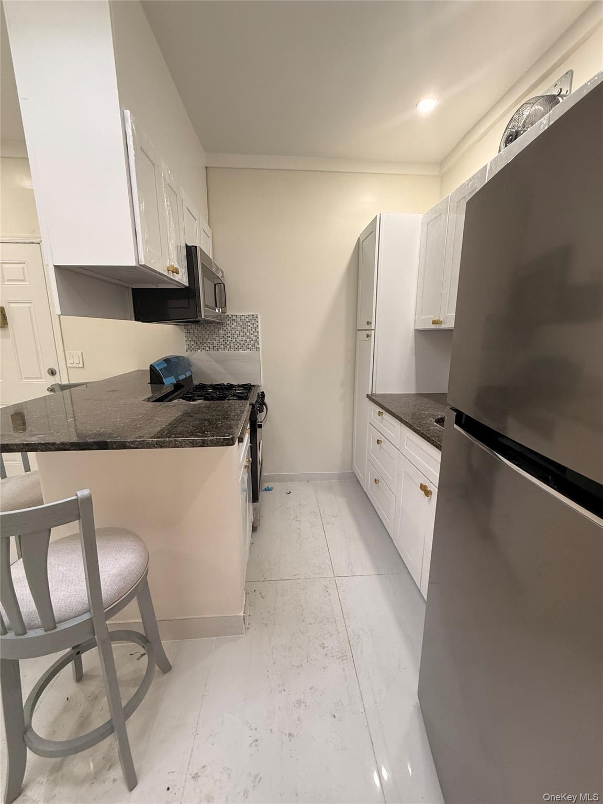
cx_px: 302
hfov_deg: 85.7
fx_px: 325
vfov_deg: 102.1
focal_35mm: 14
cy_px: 402
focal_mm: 2.22
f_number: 2.2
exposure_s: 1/120
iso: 250
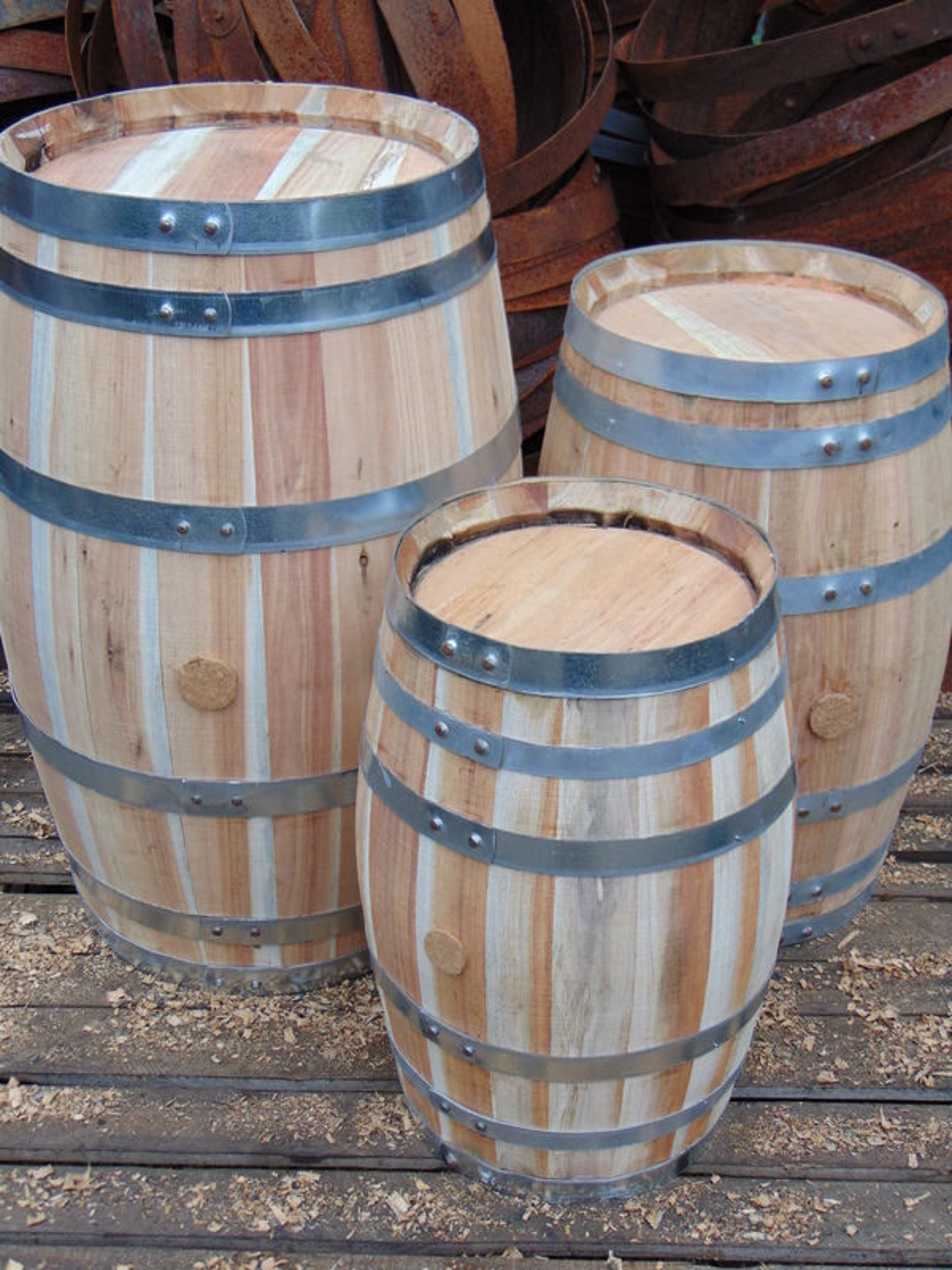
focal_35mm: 50
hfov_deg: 29.1
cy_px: 635
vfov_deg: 38.2
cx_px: 476
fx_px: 1833
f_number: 3.5
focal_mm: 9
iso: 80
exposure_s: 1/200
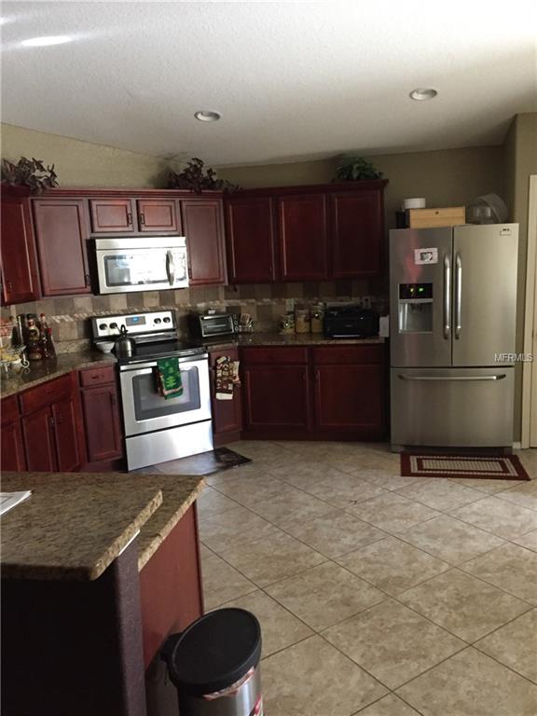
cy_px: 358
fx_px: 600
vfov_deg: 61.7
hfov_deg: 48.2
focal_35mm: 29
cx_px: 268
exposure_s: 1/15
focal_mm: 4.15
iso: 250
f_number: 2.2
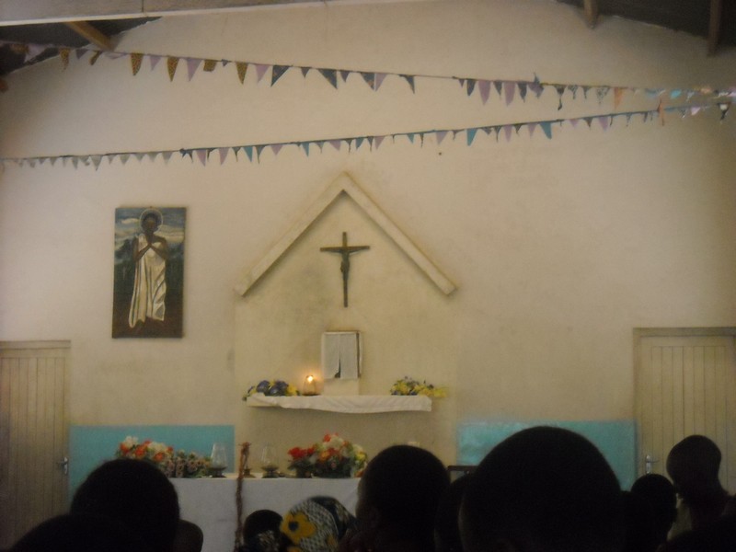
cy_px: 276
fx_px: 1616
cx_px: 368
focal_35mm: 76
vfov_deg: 19.4
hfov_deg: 25.7
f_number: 3.9
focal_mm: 12.3
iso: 800
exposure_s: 1/40
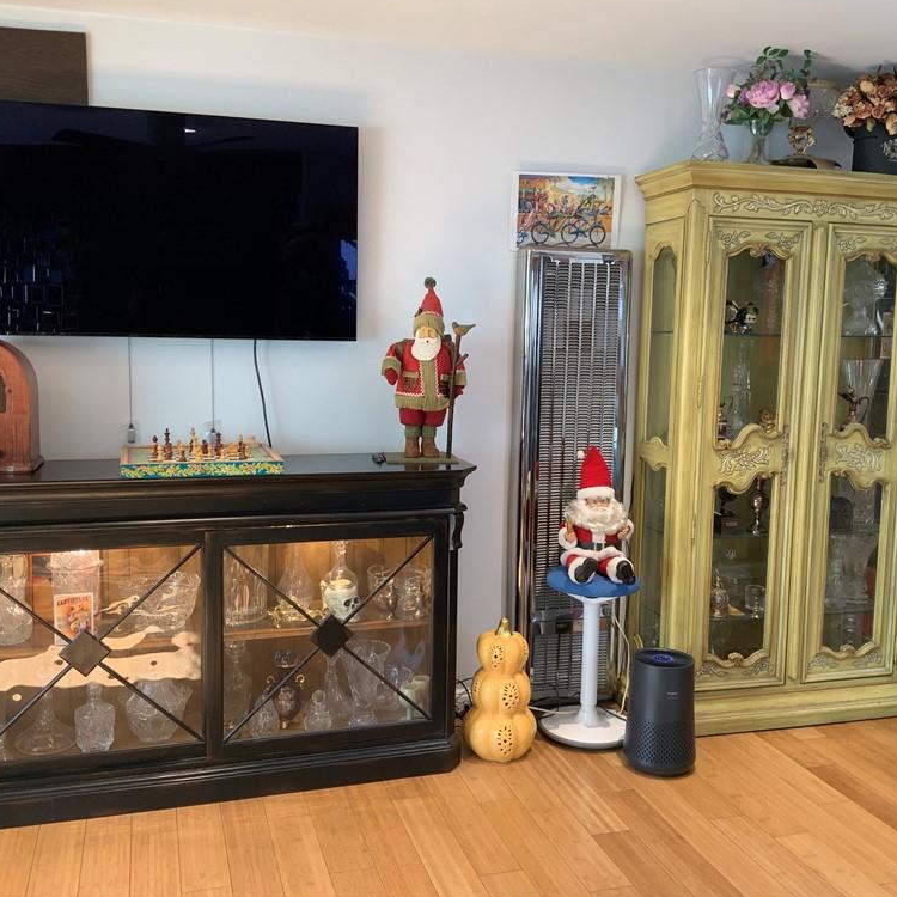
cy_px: 443
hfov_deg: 47.2
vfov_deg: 47.2
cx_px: 463
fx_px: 1026
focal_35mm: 35
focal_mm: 3
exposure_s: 1/60
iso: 64
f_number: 1.8
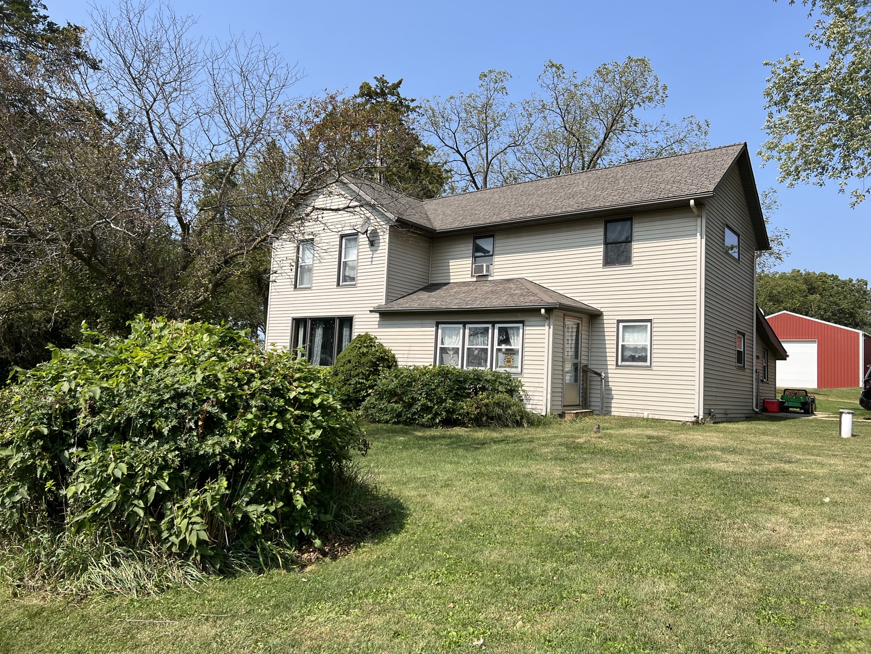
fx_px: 654
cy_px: 327
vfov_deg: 53.1
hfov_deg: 67.3
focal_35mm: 26
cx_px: 436
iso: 50
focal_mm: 5.7
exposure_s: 1/3968
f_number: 1.5
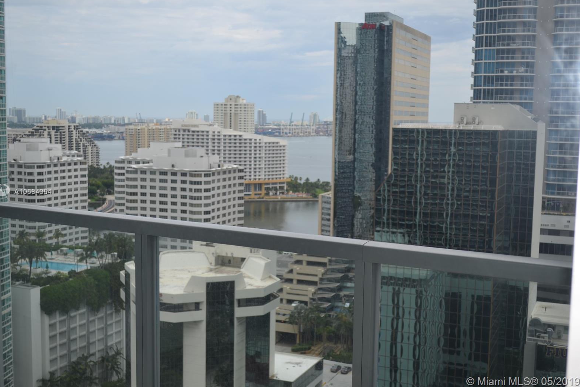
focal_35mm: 46
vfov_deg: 29.2
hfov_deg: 42.7
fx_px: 741
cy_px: 192
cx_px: 290
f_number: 4.5
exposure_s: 1/250
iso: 100
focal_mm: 30
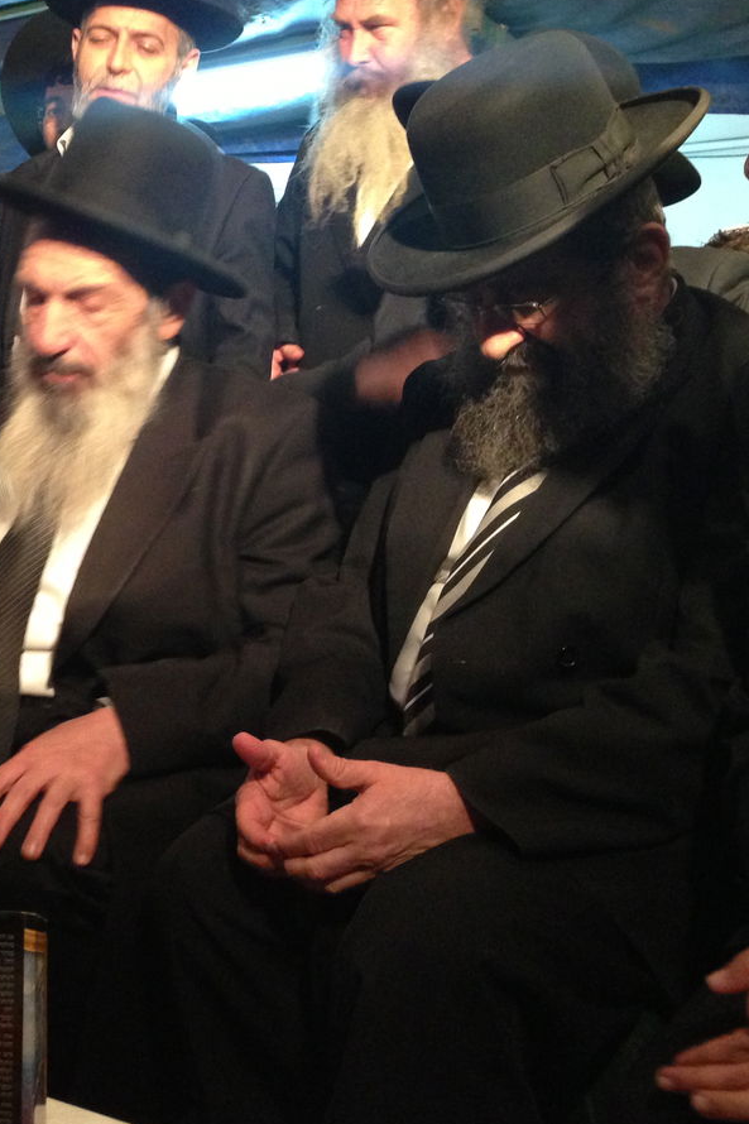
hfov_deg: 24.3
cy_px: 472
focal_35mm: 54
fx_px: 1686
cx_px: 57
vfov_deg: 36.8
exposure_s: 1/15
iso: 400
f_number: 2.4
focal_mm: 4.13
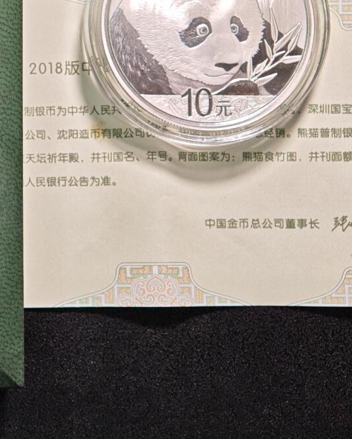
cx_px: -90
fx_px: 1588
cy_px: 105
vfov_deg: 15.7
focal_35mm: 122
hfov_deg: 12.3
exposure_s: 1/71.2
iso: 400
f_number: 2
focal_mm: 9
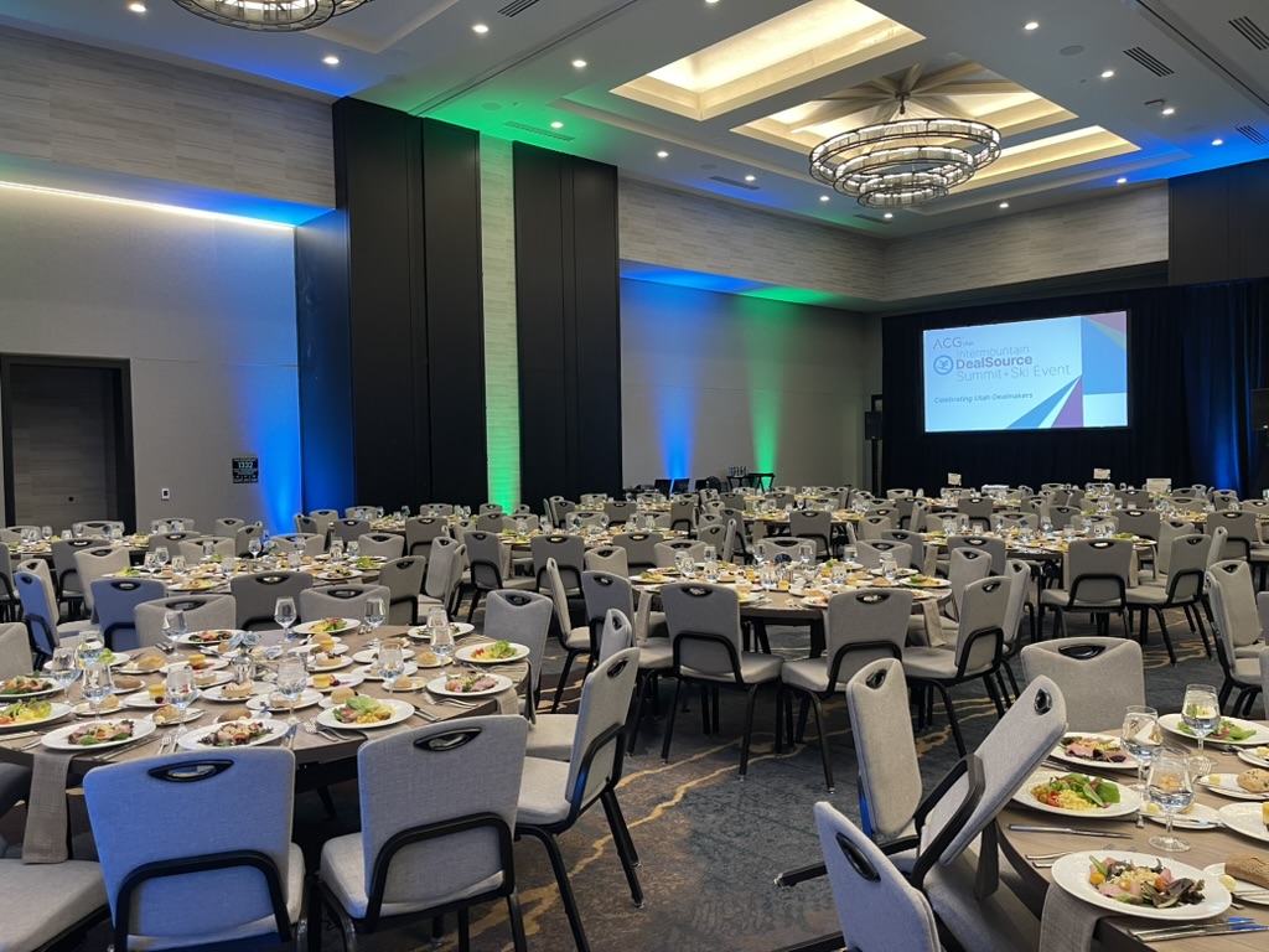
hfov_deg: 69.4
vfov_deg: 54.9
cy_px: 476
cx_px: 634
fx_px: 916
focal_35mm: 25
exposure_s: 1/49
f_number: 1.6
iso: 200
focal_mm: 5.1
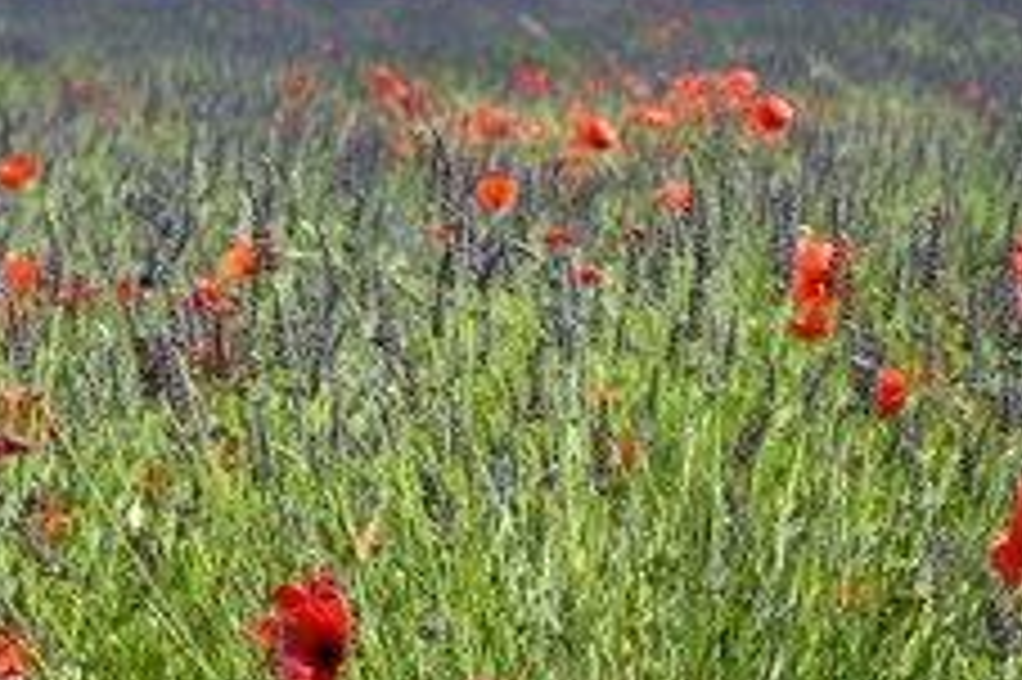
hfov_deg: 14.7
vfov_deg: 9.9
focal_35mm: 139
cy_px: 279
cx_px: 846
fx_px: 3943
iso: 200
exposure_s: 1/160
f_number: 11
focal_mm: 75
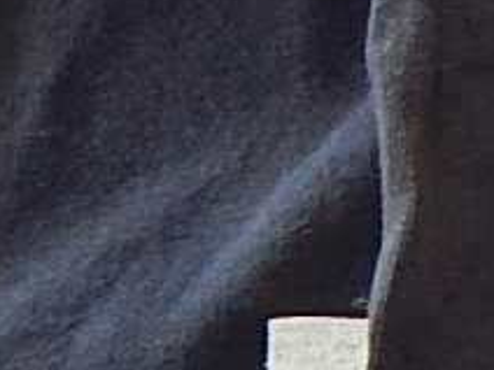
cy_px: 19
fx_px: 3011
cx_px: 1617
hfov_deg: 7.8
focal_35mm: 211
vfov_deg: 7.0
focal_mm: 5.1
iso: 250
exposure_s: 1/30
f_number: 3.2
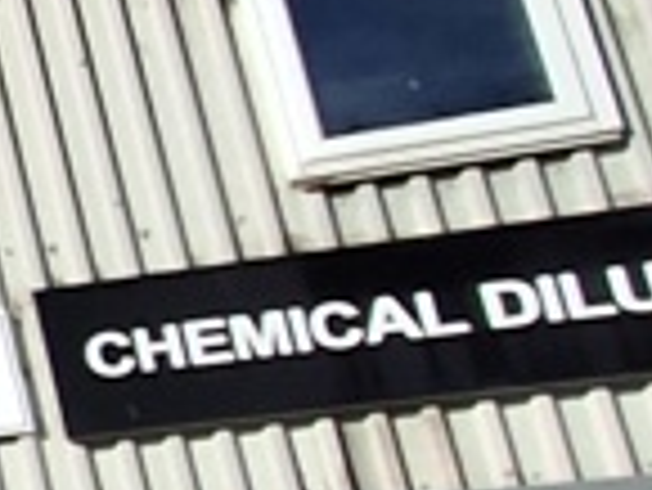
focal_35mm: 113
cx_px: -1457
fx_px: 2130
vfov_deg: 13.1
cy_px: 288
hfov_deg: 10.3
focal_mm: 1.64
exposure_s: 1/1332
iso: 40
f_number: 2.2
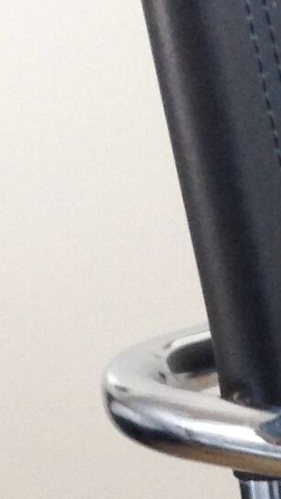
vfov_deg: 11.4
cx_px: 836
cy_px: 828
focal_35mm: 179
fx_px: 2371
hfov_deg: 6.2
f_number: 2.4
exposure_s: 1/15
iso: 100
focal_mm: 4.28
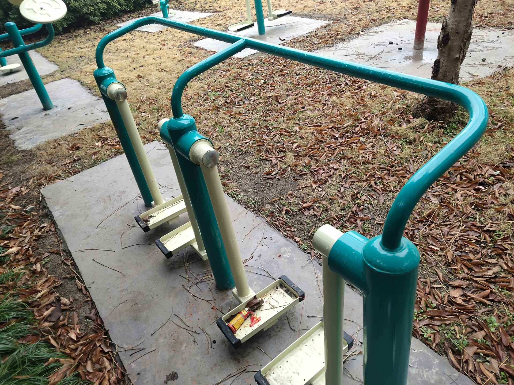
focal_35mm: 30
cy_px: 192
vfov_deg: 46.8
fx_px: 445
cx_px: 257
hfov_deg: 60.0
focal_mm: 4.35
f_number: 1.79
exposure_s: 1/100
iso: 124
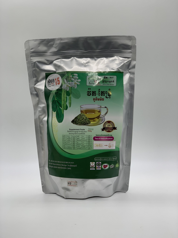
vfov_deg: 36.8
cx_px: 89
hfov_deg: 28.0
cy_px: 119
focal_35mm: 52
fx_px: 357
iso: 16
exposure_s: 1/118
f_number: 2.4
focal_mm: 6
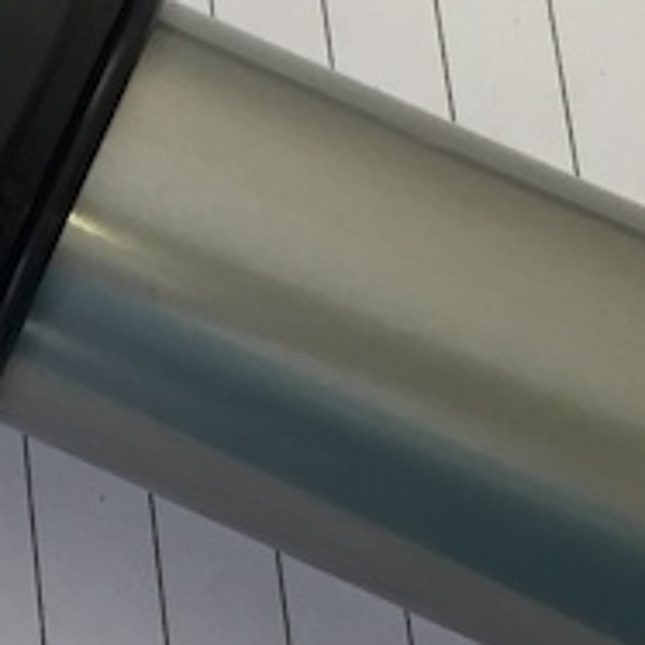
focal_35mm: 140
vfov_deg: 12.4
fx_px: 2951
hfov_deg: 12.0
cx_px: -248
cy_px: 103
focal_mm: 4.15
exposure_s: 1/33
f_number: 2.2
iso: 32
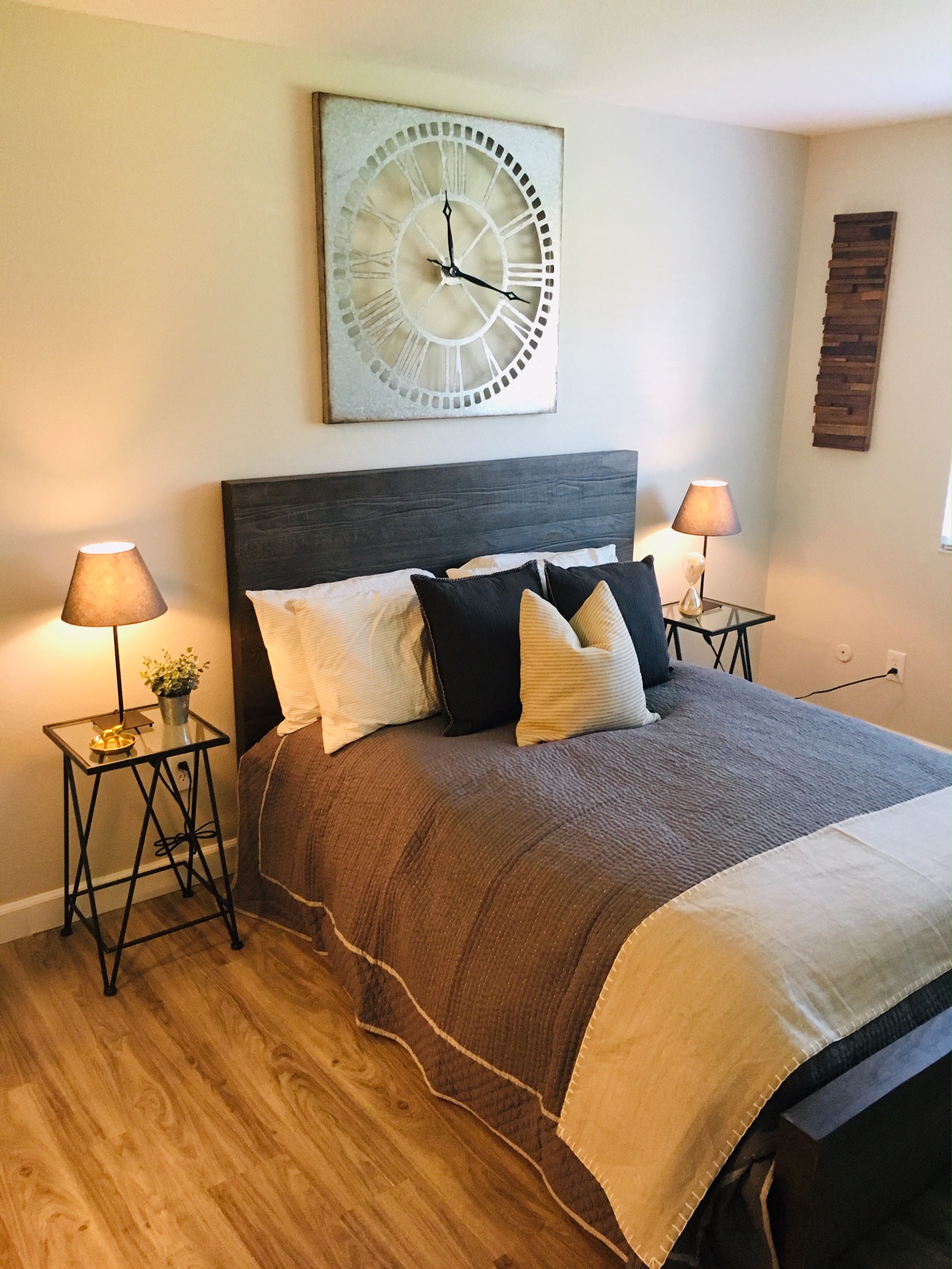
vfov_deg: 61.7
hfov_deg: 48.2
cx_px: 476
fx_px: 1063
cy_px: 634
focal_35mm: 29
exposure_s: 1/30
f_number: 2.2
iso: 160
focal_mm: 4.15
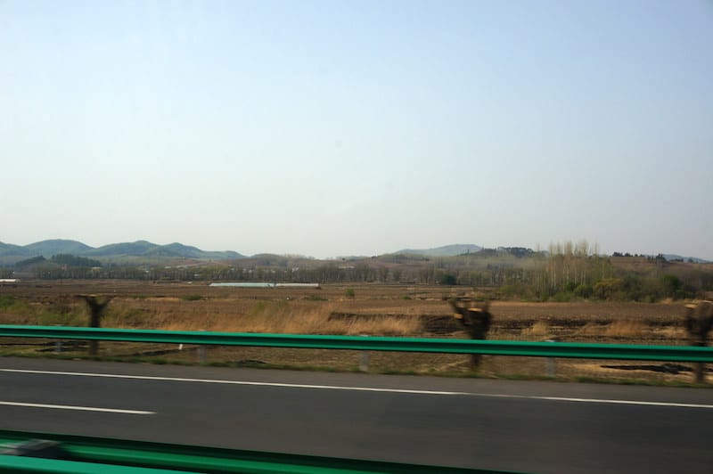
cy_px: 237
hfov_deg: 46.4
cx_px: 356
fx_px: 831
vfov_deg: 31.8
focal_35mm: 42
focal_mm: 28
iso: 100
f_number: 13
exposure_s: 1/125
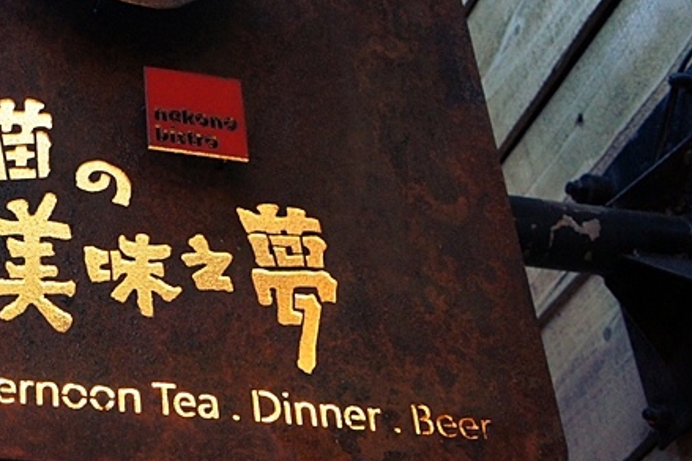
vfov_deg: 16.4
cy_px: 184
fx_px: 1595
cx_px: 110
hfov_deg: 24.0
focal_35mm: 83
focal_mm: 27
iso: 1600
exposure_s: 1/8
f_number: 5.6
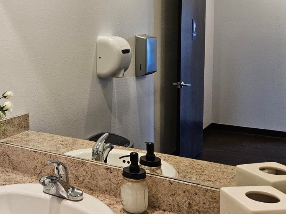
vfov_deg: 31.1
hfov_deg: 39.0
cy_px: 64
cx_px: 41
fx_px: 380
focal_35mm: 46
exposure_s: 1/120
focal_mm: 5.4
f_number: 1.8
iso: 160
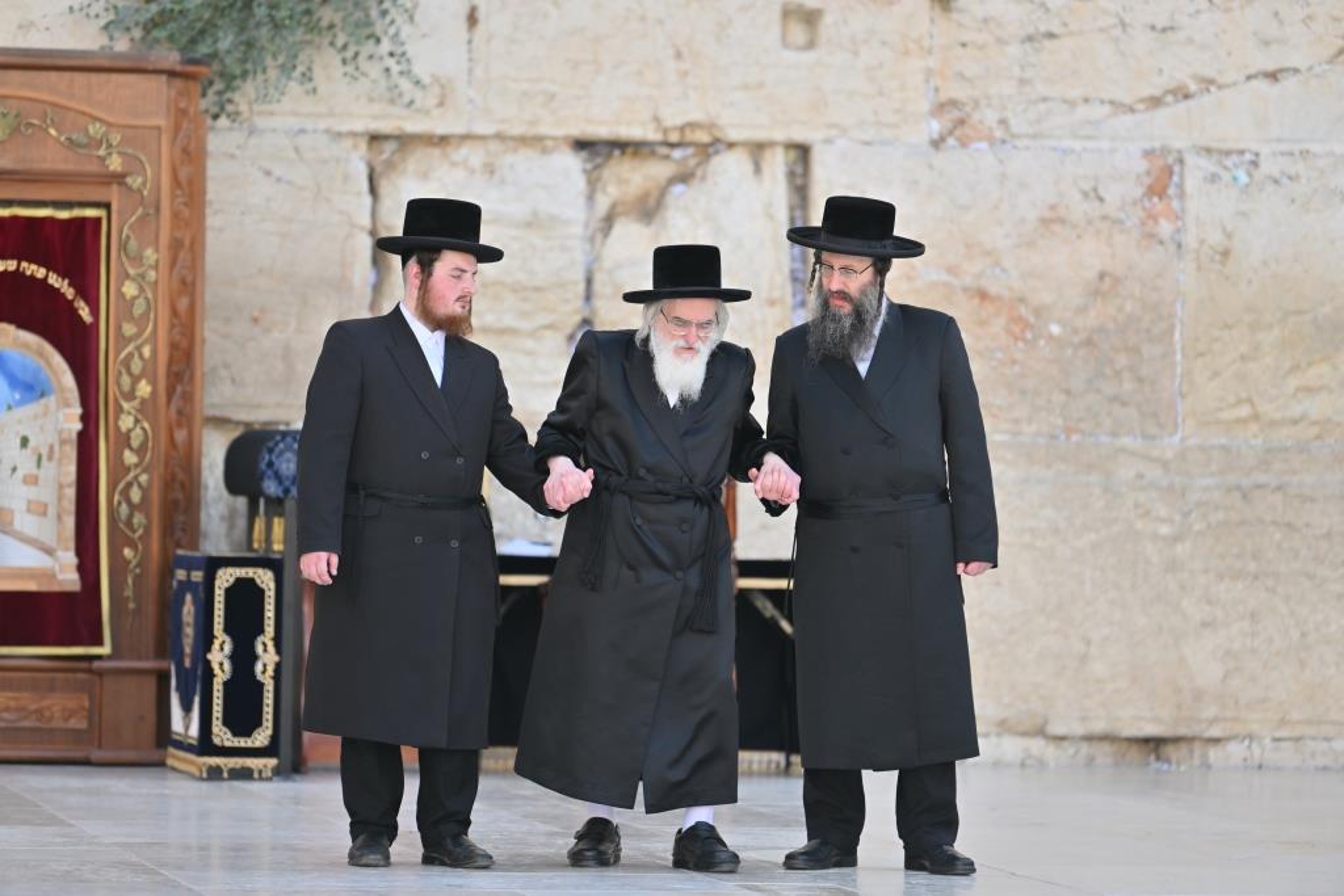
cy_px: 448
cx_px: 672
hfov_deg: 10.3
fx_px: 7467
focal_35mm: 200
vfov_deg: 6.9
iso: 80
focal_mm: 200
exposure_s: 1/640
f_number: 2.8
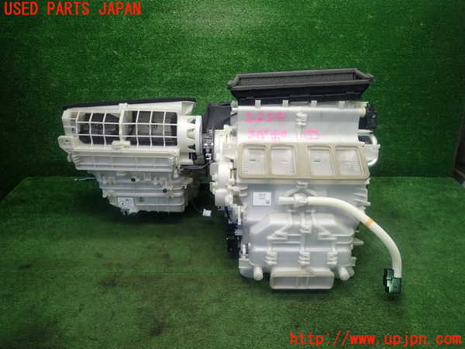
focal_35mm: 25
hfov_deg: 69.4
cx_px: 232
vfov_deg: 54.9
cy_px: 174
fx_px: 336
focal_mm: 4.5
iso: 125
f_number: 2
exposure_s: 1/60
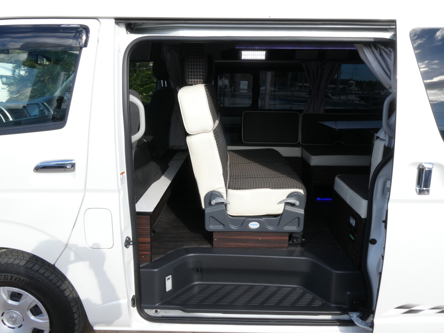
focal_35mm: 24
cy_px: 166
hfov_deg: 71.6
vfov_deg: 56.8
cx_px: 222
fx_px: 308
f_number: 8
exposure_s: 1/60
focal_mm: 4.3
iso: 100
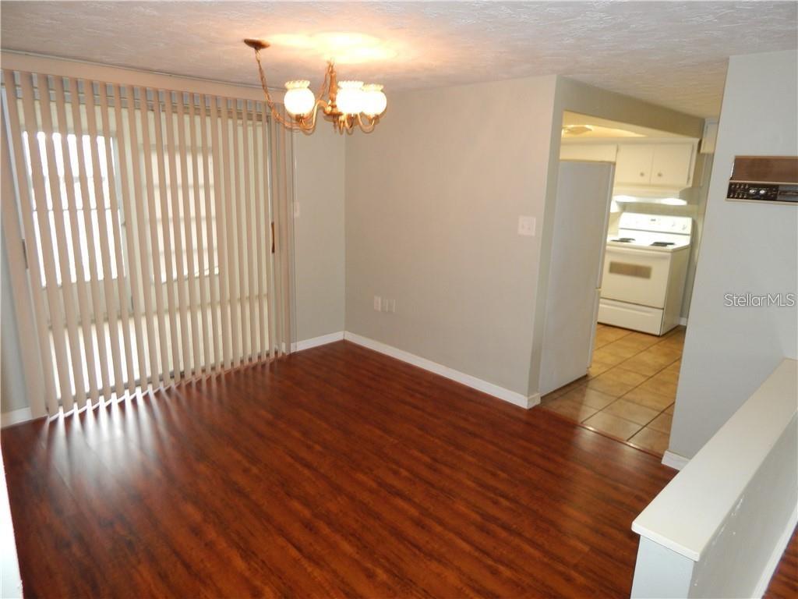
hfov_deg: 76.4
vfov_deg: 61.1
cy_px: 300
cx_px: 399
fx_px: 507
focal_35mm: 22
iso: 200
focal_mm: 4
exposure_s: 1/30
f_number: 3
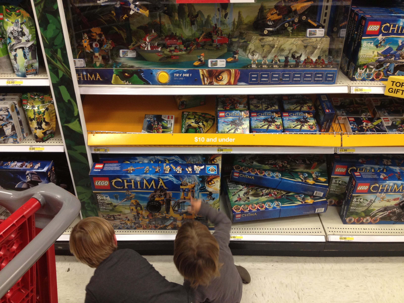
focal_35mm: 35
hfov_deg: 52.6
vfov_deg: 40.7
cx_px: 202
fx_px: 408
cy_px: 152
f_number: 2.4
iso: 100
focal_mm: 4.28
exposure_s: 1/20
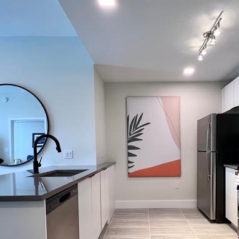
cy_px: 165
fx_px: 187
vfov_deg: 62.9
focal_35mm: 24
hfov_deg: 64.0
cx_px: 150
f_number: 1.8
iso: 125
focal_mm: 1.57
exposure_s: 1/60
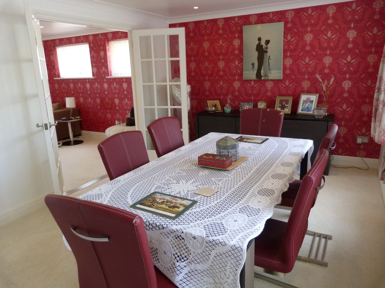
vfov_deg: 54.9
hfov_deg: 69.4
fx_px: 278
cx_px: 192
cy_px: 144
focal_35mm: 25
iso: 200
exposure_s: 1/60
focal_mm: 4.5
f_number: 2.8
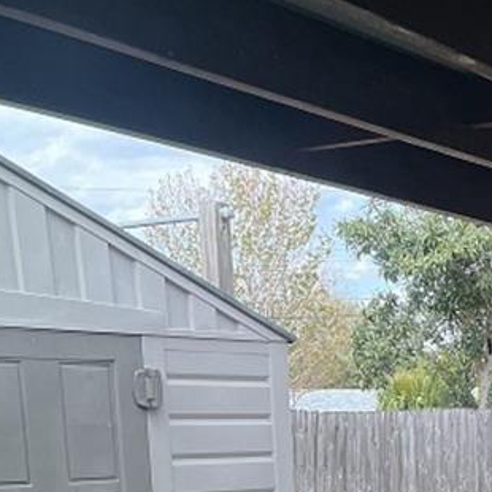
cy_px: 744
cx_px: 592
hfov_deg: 18.5
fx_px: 1431
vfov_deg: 17.5
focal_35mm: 89
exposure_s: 1/345
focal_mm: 5.1
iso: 50
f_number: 1.6
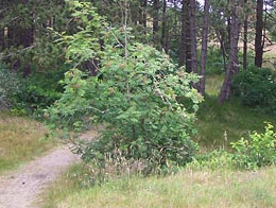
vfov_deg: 23.5
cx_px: 185
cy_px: 55
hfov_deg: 30.9
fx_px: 495
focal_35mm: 62
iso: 64
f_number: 2.8
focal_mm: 6.3
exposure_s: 1/100
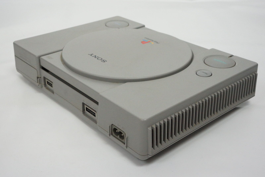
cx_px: 132
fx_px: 339
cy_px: 88
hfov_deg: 42.7
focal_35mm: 46
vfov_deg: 29.2
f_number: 11
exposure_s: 1/100
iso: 3200
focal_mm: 31
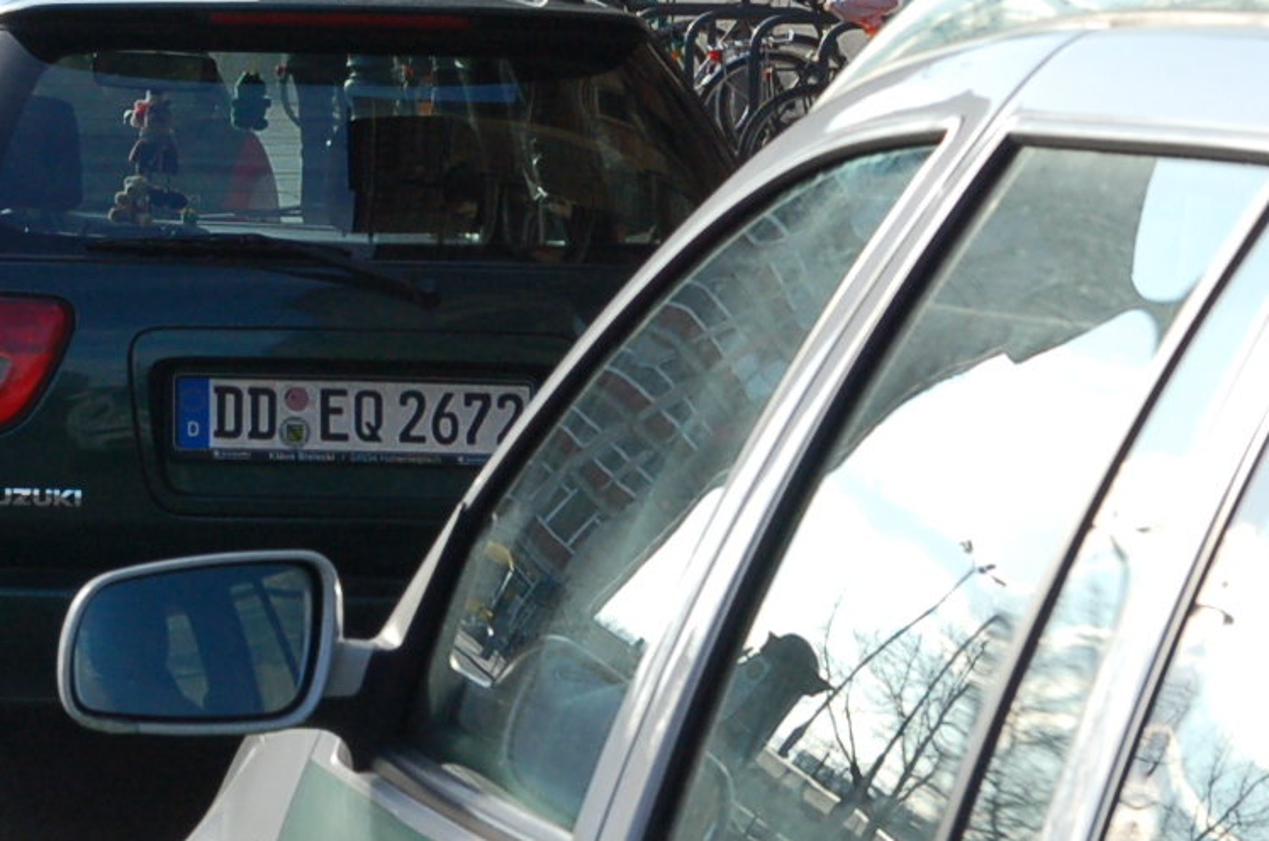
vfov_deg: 6.7
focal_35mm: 204
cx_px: -129
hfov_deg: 10.0
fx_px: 7161
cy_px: 148
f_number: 10
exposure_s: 1/400
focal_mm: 45
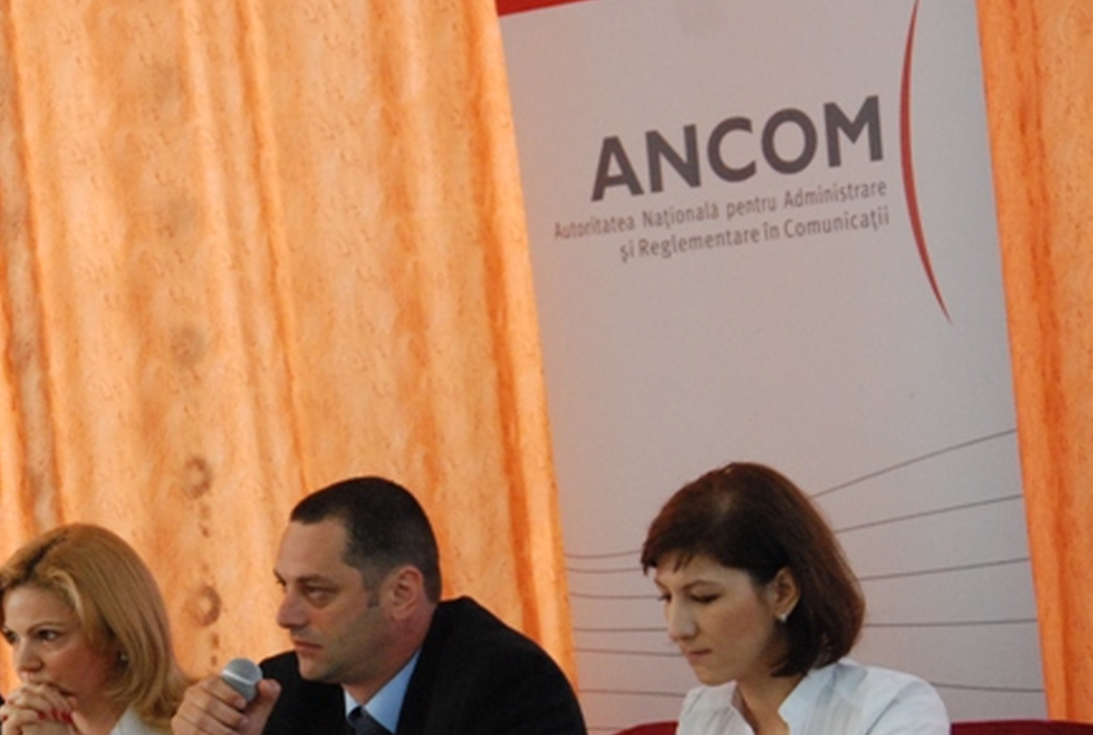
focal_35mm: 165
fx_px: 5022
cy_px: 548
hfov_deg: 12.4
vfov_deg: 8.4
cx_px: 204
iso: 1600
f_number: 5
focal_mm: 62
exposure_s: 1/50
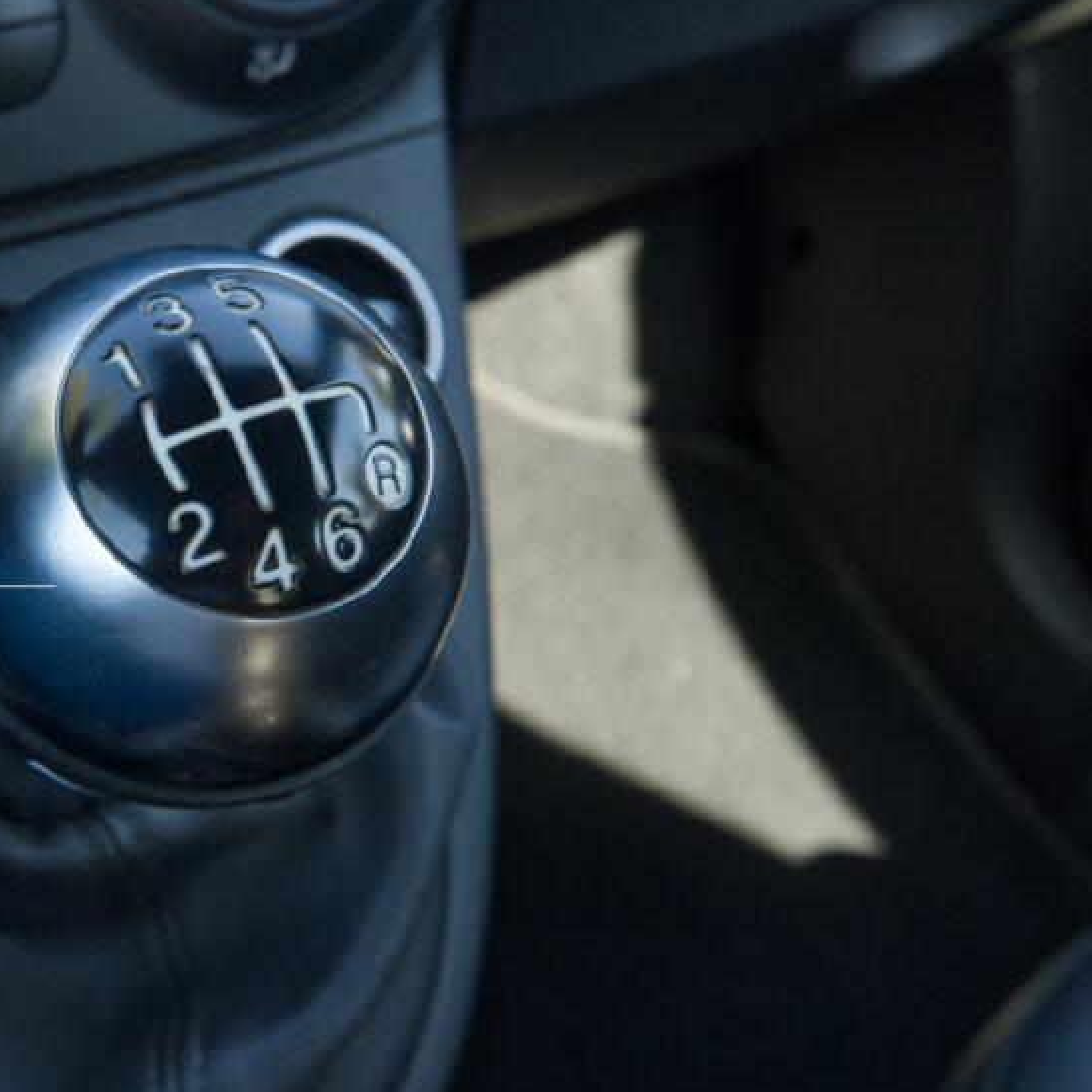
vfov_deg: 34.7
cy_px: 570
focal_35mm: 49
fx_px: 1749
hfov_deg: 32.8
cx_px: 89
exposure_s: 1/100
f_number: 9
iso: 2000
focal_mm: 20.9
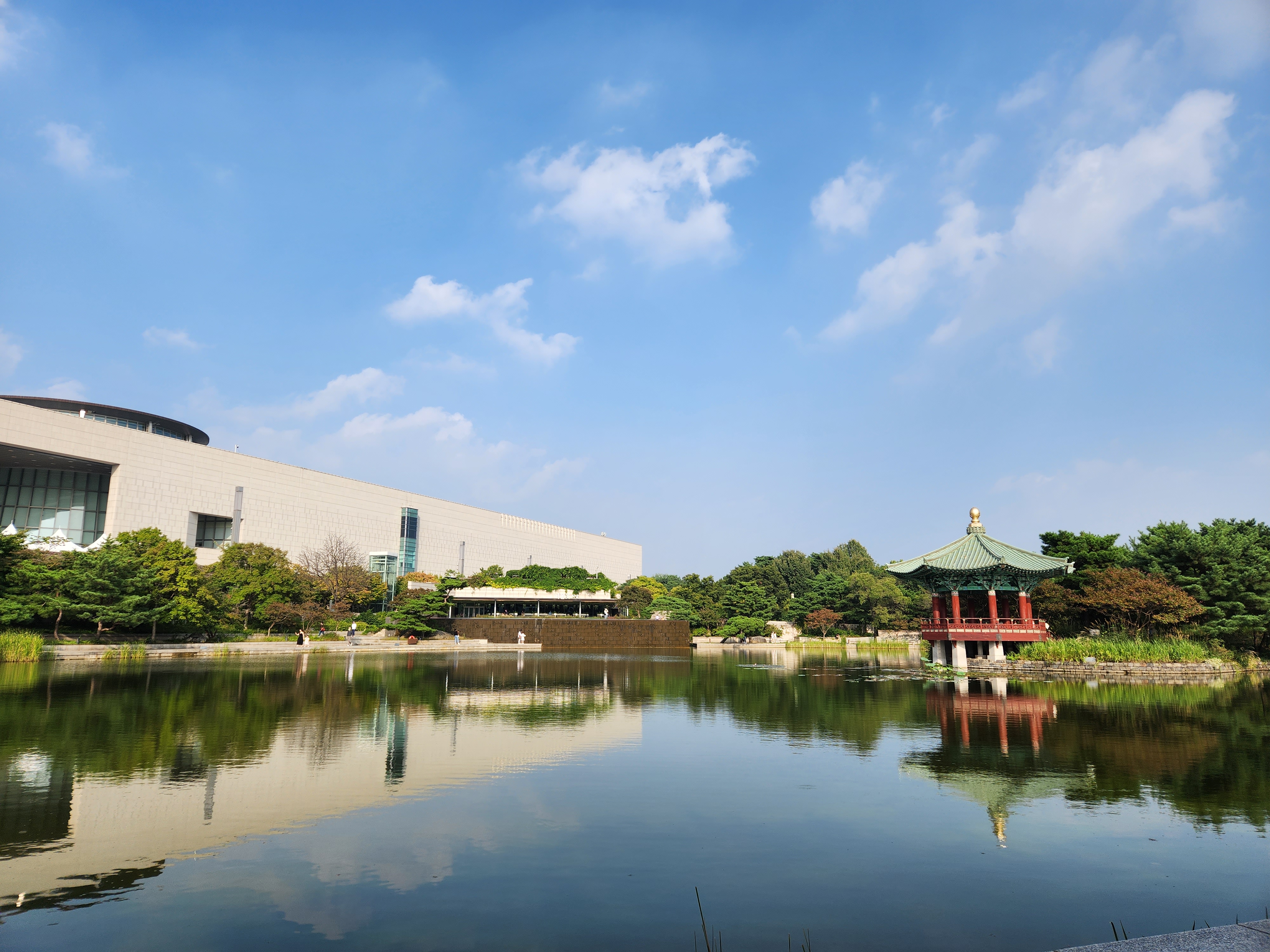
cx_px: 635
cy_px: 476
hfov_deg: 73.9
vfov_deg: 58.9
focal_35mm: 23
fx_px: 844
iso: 20
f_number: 1.8
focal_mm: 5.4
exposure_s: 1/1414
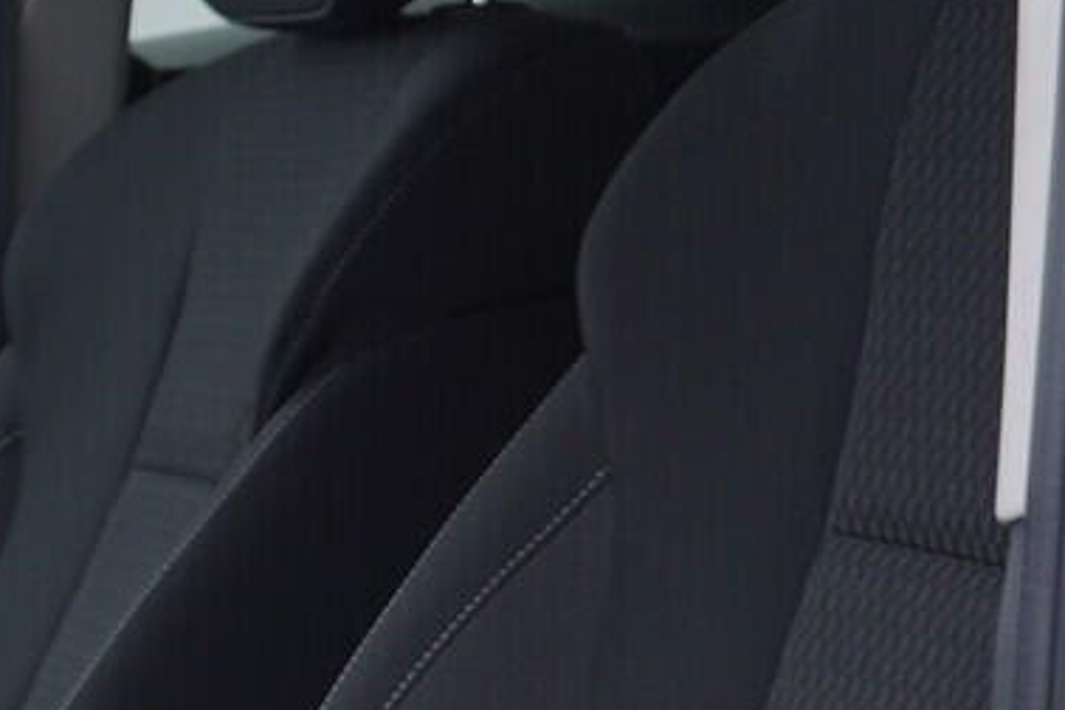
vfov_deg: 10.0
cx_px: -896
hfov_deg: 13.4
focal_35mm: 137
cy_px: 431
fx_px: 4053
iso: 125
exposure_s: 1/50
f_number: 3.2
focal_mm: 24
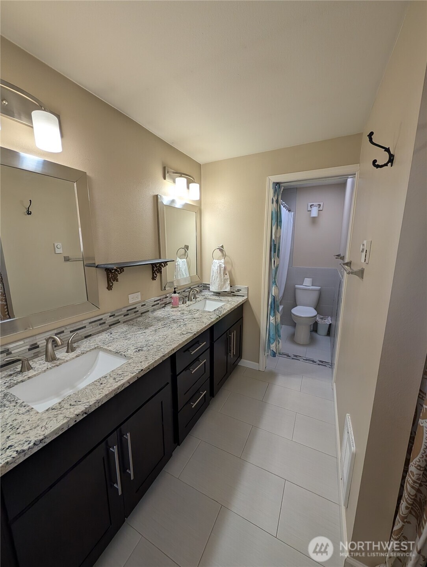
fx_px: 197
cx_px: 214
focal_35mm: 12
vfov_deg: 110.4
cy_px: 284
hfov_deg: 94.7
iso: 59
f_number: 1.7
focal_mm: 2.02
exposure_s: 1/120
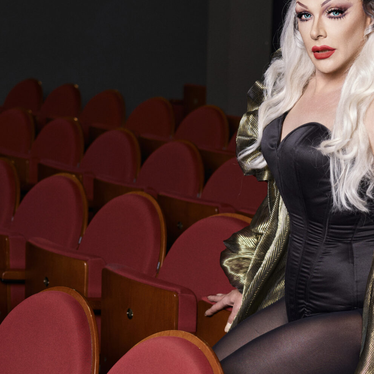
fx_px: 1198
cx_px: 350
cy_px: 316
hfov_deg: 17.4
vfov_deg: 17.5
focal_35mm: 98
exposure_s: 1/125
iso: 400
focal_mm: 55
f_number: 4.5
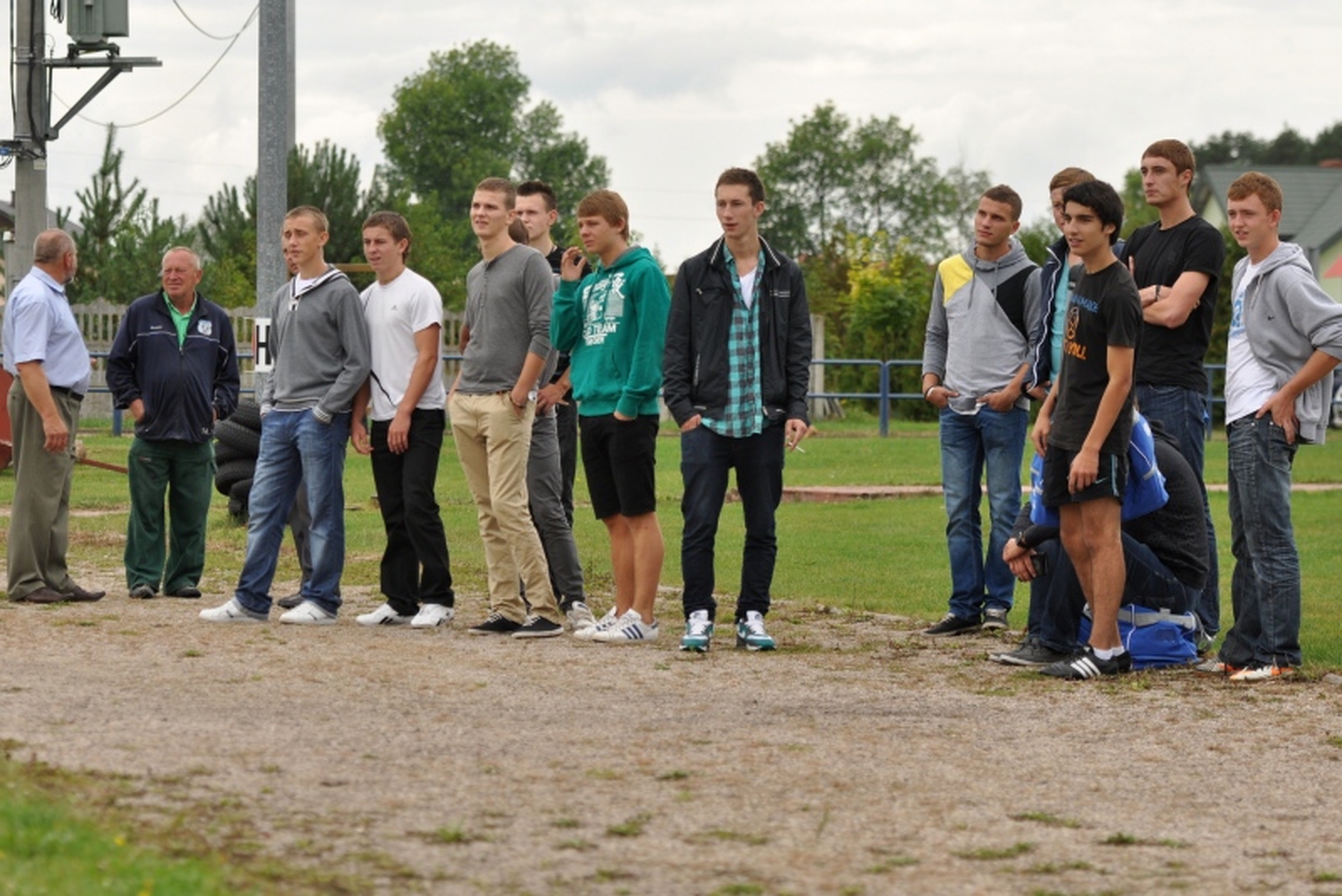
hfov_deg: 15.9
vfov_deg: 10.6
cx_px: 671
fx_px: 4810
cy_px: 448
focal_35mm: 129
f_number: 4
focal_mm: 86
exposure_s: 1/800
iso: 200
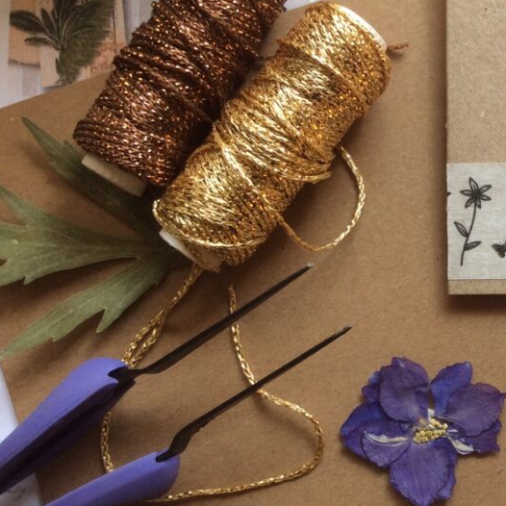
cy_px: 281
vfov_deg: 31.1
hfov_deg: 29.5
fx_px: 910
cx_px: 473
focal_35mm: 55
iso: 32
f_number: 2.4
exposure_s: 1/117
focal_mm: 3.3
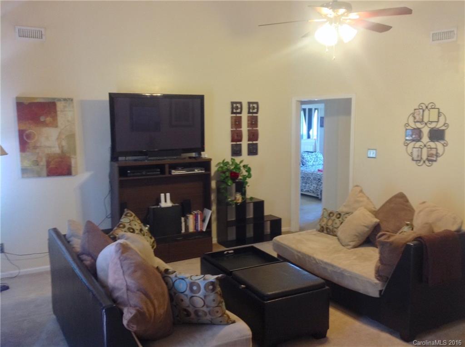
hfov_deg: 52.7
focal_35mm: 35
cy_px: 174
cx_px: 232
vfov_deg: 40.6
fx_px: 469
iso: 160
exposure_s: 1/15
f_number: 2.4
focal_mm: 4.28
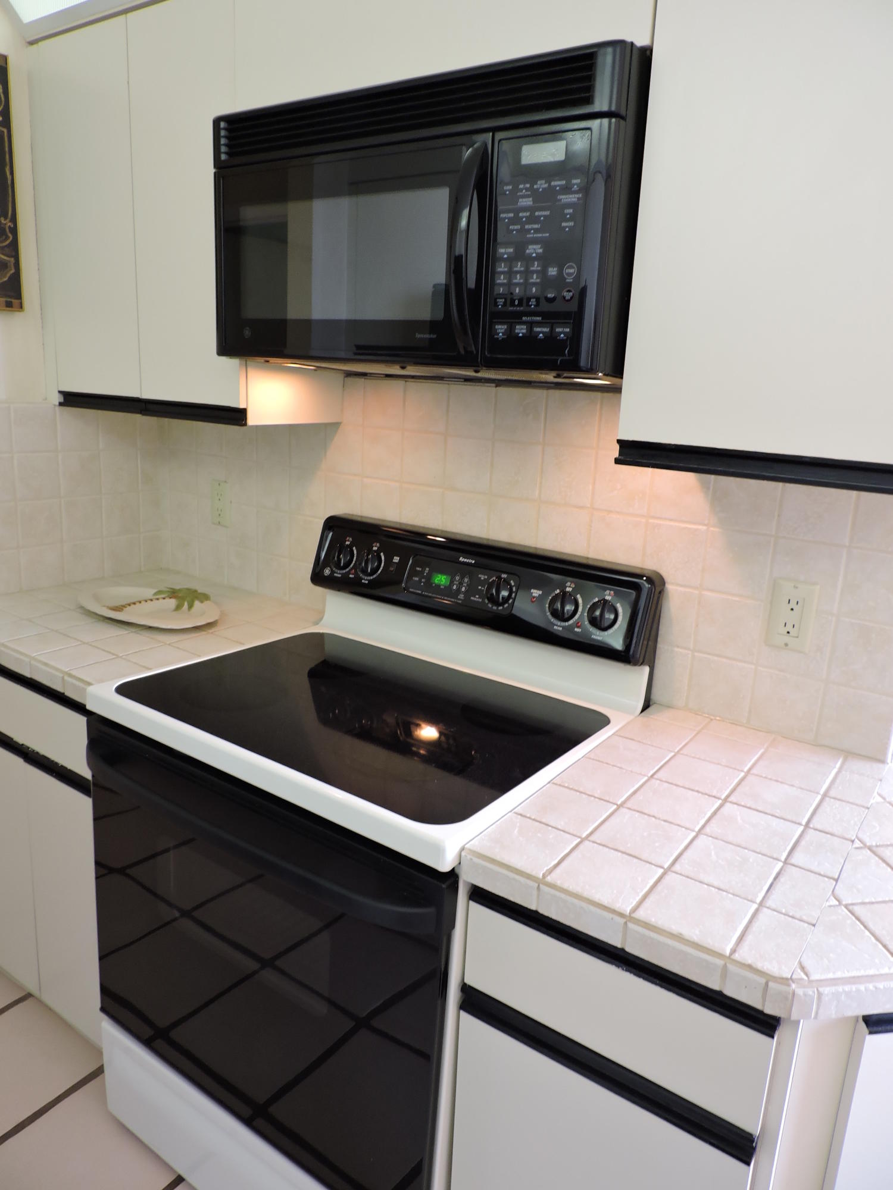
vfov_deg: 71.6
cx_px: 446
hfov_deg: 56.8
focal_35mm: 24
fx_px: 826
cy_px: 595
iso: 220
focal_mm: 4.3
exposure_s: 1/30
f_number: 3
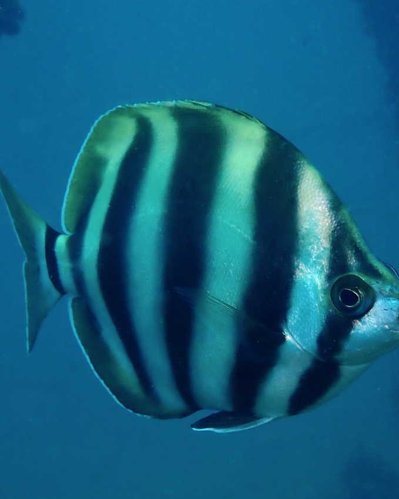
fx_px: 1122
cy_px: 250
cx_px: 241
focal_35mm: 76
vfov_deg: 25.1
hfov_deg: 20.1
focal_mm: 10.35
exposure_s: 1/250
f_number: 5
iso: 160
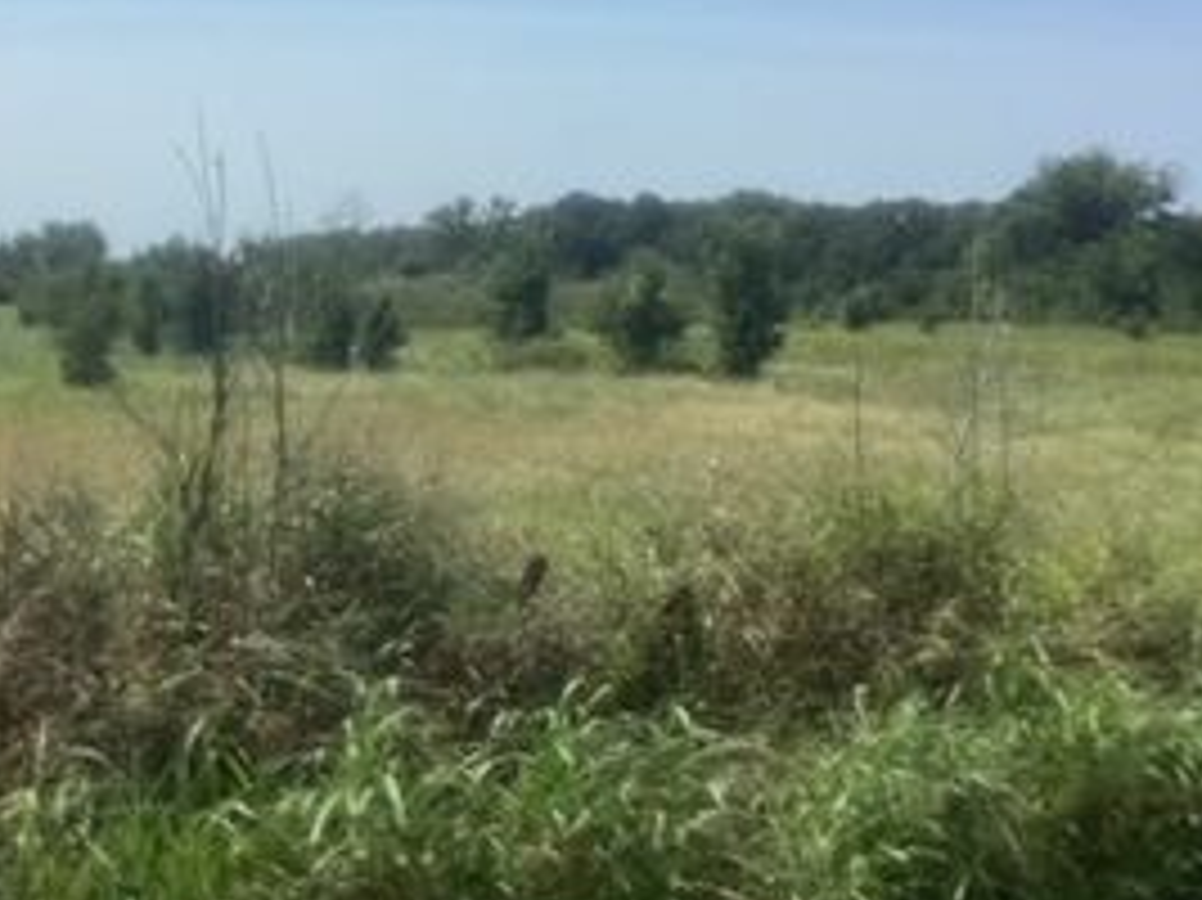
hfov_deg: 33.0
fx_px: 2013
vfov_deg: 25.1
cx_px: 423
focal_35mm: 58
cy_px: 290
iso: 25
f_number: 2.4
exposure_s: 1/2262
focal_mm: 3.3
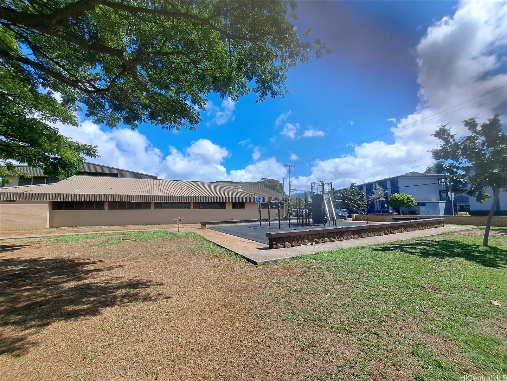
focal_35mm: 13
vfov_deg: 89.9
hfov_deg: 106.2
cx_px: 254
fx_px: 190
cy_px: 190
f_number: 2.2
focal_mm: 1.74
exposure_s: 1/1318
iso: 50
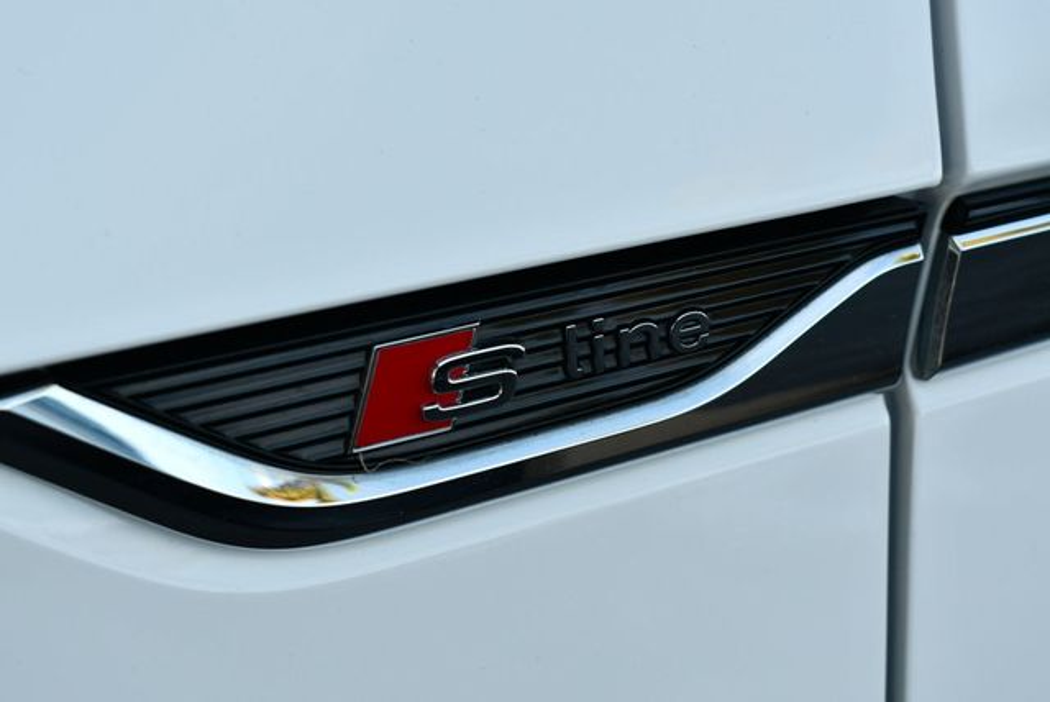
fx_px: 1985
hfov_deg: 29.6
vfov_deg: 20.1
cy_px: 351
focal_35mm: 68
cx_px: 525
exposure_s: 1/250
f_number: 5.6
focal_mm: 34
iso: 220
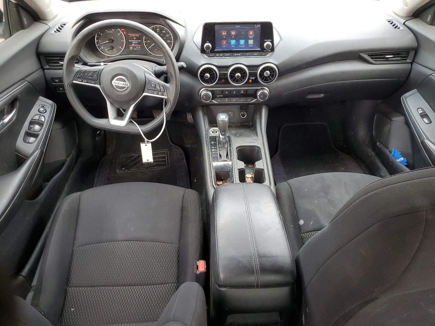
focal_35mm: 26
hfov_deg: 67.3
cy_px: 163
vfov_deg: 53.1
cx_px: 218
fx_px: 327
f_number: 1.5
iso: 58
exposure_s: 1/120
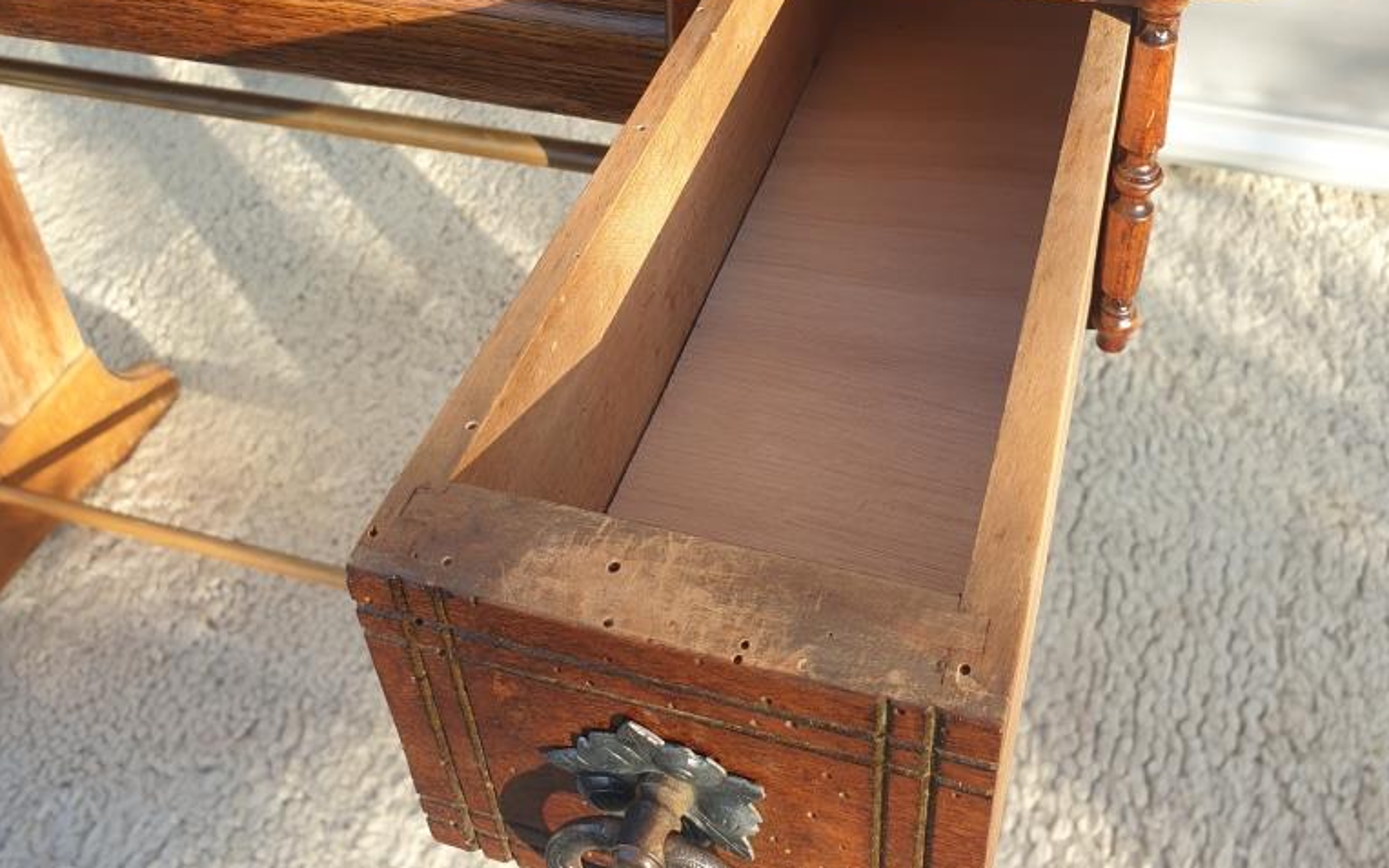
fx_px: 1401
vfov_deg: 33.5
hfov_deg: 52.7
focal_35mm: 37
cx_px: 694
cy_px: 182
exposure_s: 1/208
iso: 50
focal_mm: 4.3
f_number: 2.4
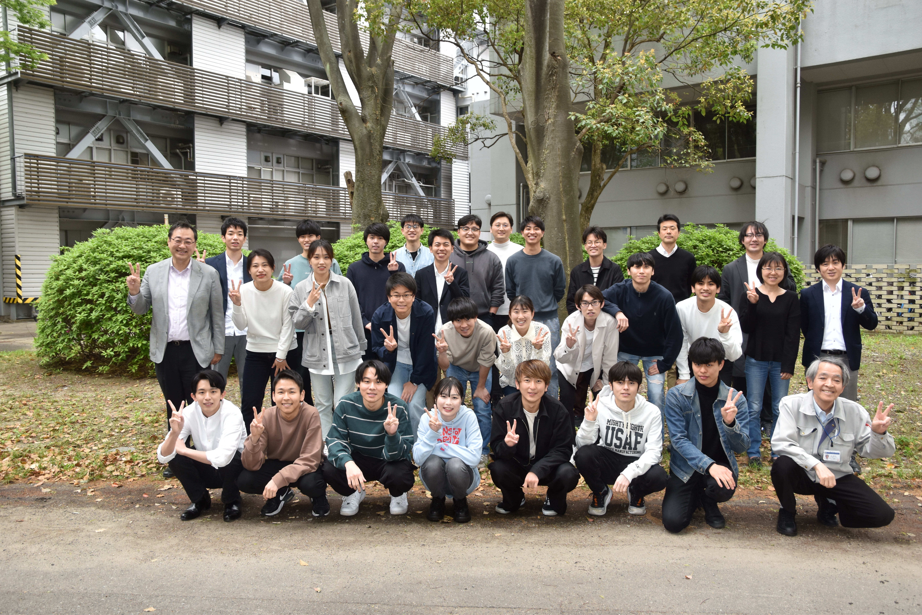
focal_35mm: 27
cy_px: 308
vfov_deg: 47.9
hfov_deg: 67.4
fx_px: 691
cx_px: 461
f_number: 5.6
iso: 400
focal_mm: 18
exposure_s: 1/200
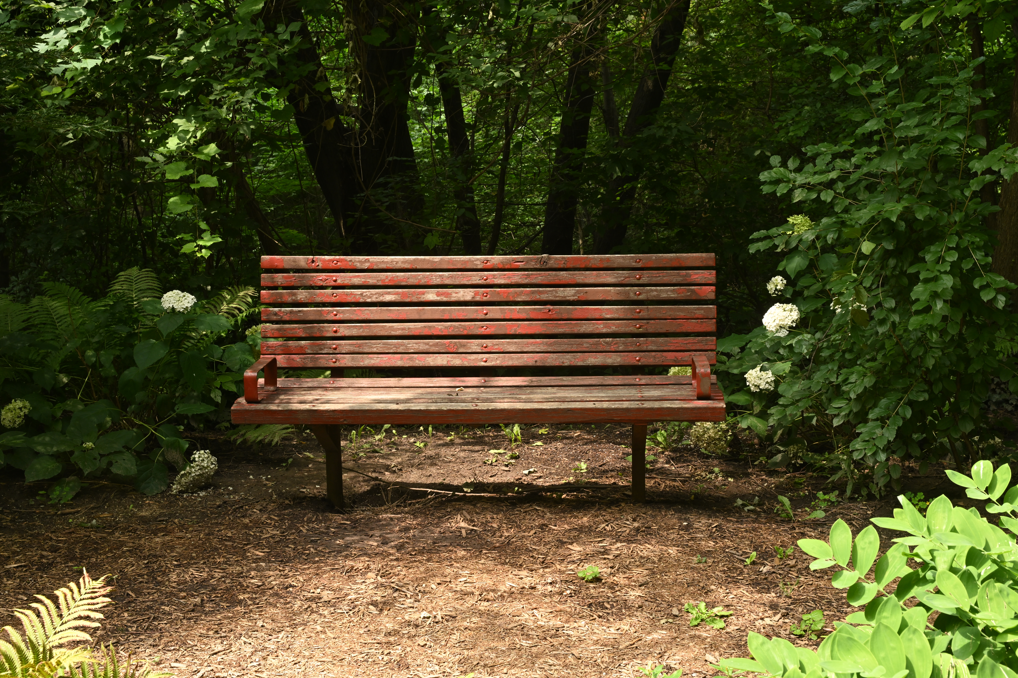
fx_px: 1329
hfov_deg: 41.9
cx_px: 502
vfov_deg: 28.6
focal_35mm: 47
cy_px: 325
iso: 640
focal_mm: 45
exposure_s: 1/100
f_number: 13
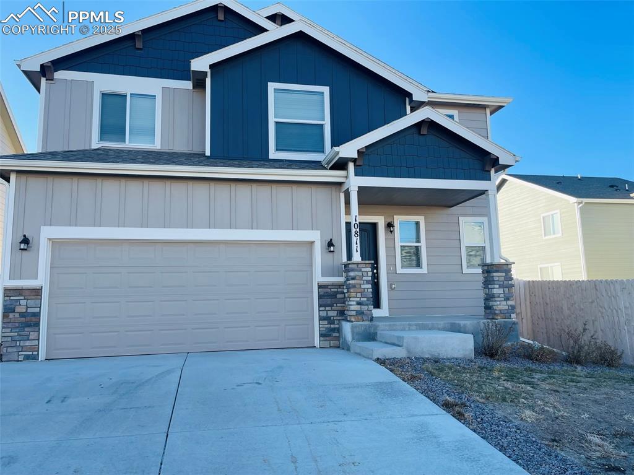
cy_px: 238
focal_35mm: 25
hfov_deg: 69.4
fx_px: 458
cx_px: 317
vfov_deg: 54.8
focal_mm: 5.1
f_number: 1.6
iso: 32
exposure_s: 1/848
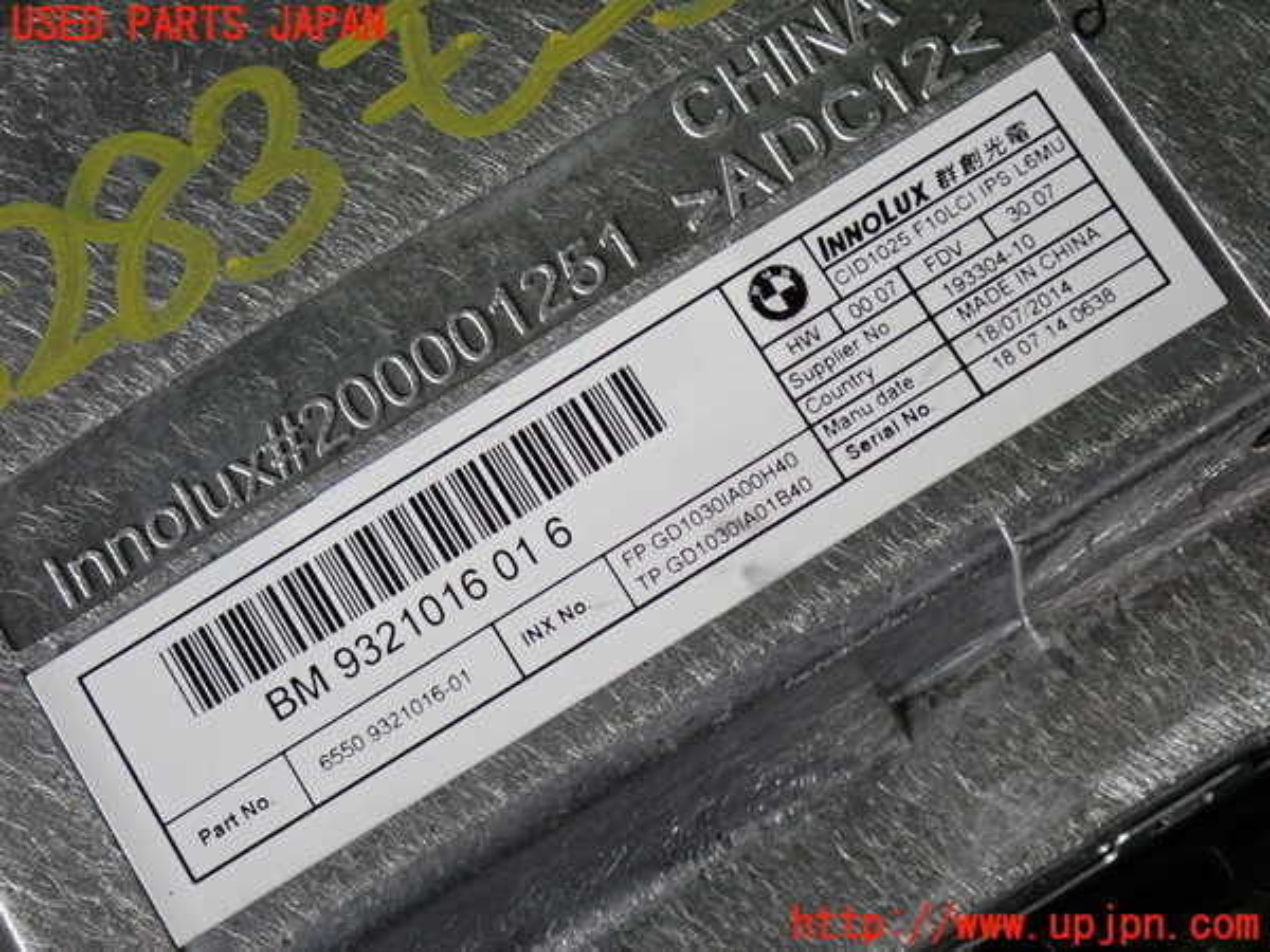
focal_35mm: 100
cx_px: 635
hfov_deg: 19.6
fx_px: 3669
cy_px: 476
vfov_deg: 14.8
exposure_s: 1/125
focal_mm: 18
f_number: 4.9
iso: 800
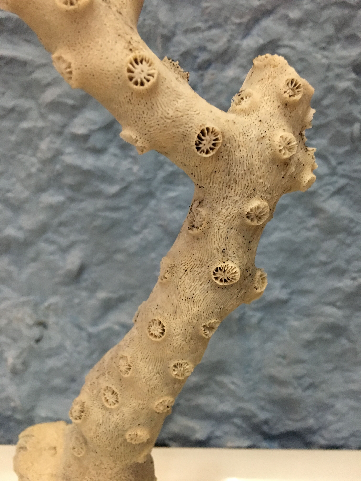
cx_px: 180
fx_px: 403
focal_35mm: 29
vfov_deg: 61.7
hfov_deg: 48.2
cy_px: 240
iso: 200
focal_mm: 4.15
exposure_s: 1/17
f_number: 2.2
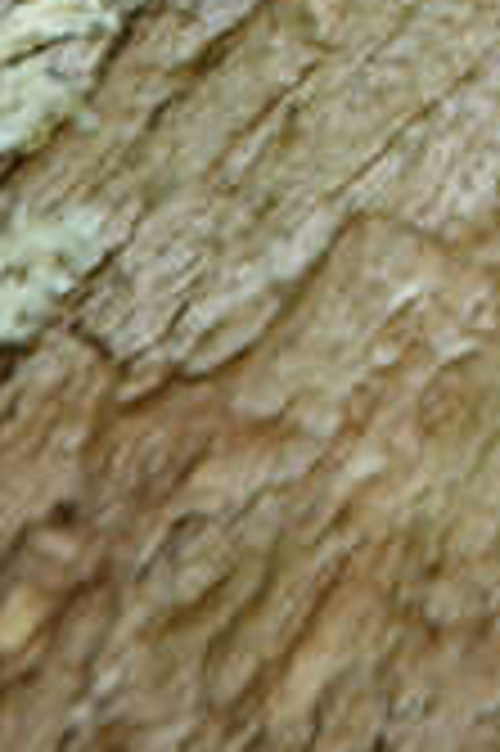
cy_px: -716
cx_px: 757
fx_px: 10500
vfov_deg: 4.1
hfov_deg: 2.7
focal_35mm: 503
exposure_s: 1/160
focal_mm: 70
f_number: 4.5
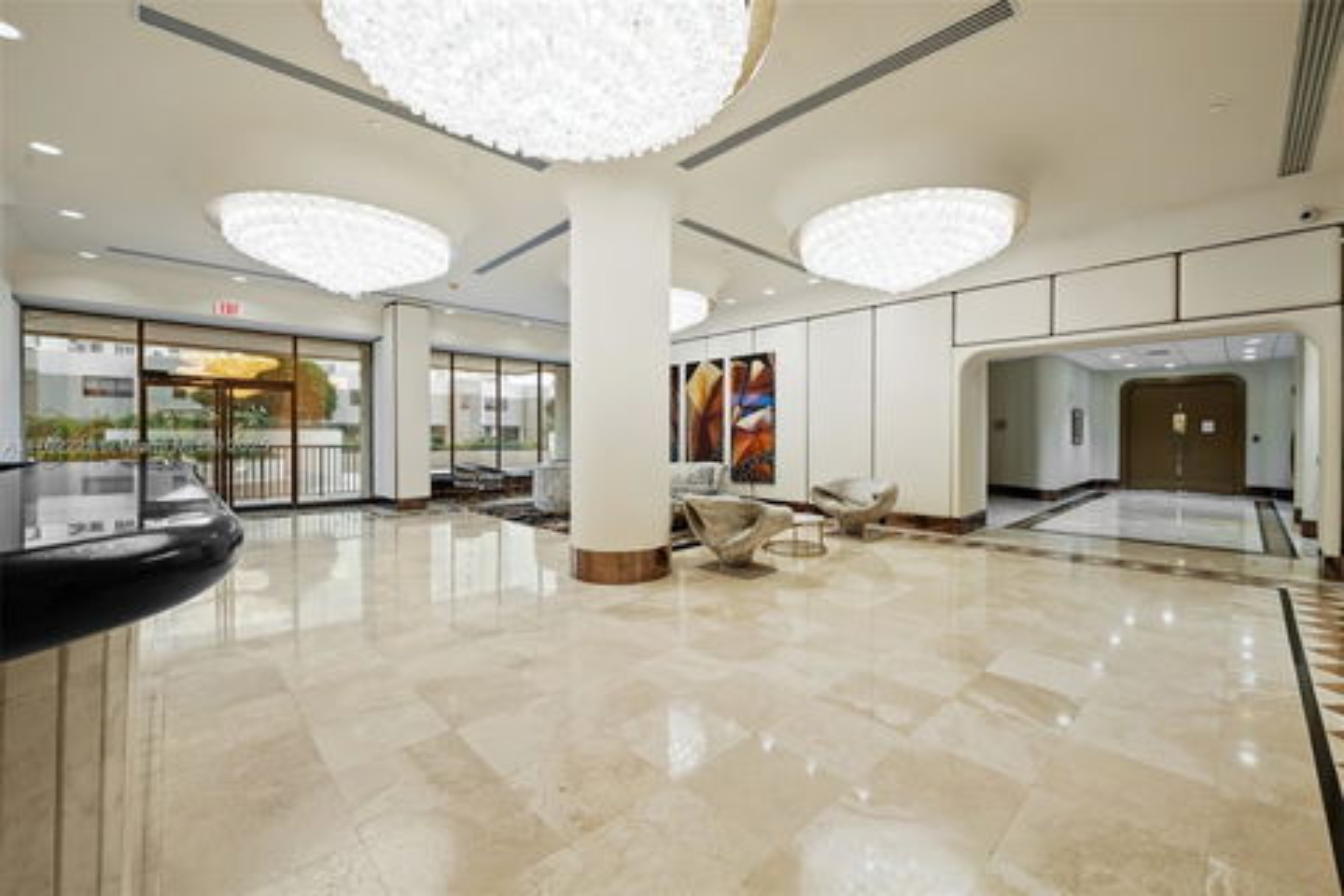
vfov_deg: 81.2
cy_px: 448
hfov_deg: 104.3
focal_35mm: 14
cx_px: 672
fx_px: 523
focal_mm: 14
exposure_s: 1/13
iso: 400
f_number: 8
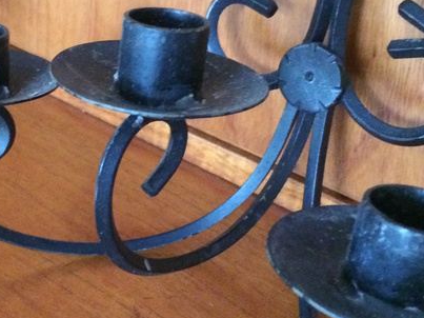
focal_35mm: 67
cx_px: 90
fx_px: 820
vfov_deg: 21.9
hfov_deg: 28.4
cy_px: 150
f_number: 2.2
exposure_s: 1/15
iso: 640
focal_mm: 4.12
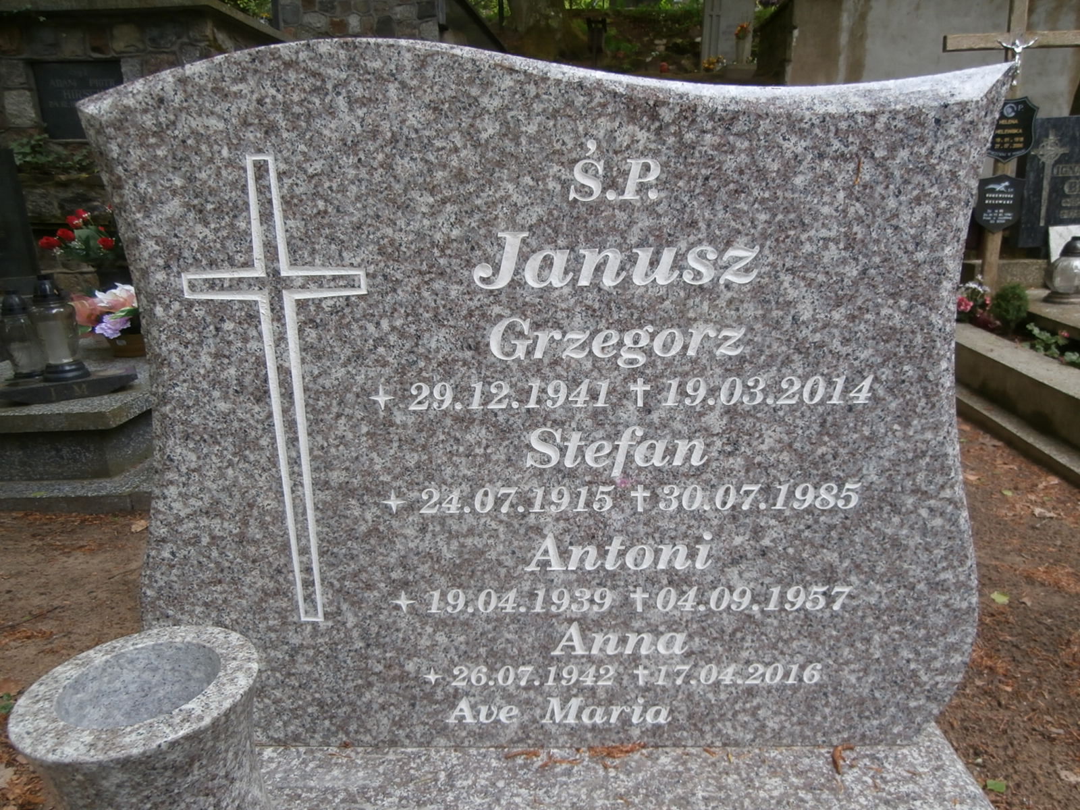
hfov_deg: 71.6
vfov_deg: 56.8
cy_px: 405
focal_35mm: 24
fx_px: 749
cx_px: 540
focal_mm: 4.2
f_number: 3
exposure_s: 1/60
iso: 100
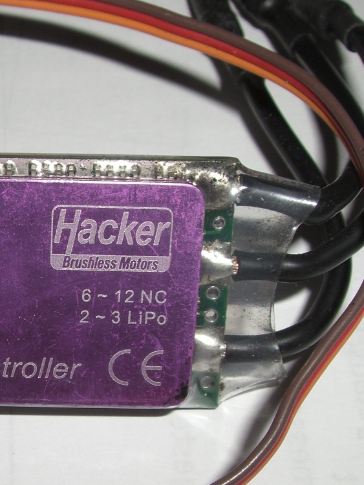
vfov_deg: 24.1
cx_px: -50
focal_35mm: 81
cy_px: 287
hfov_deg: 17.5
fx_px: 1136
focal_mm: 6.2
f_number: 4.3
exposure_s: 1/30
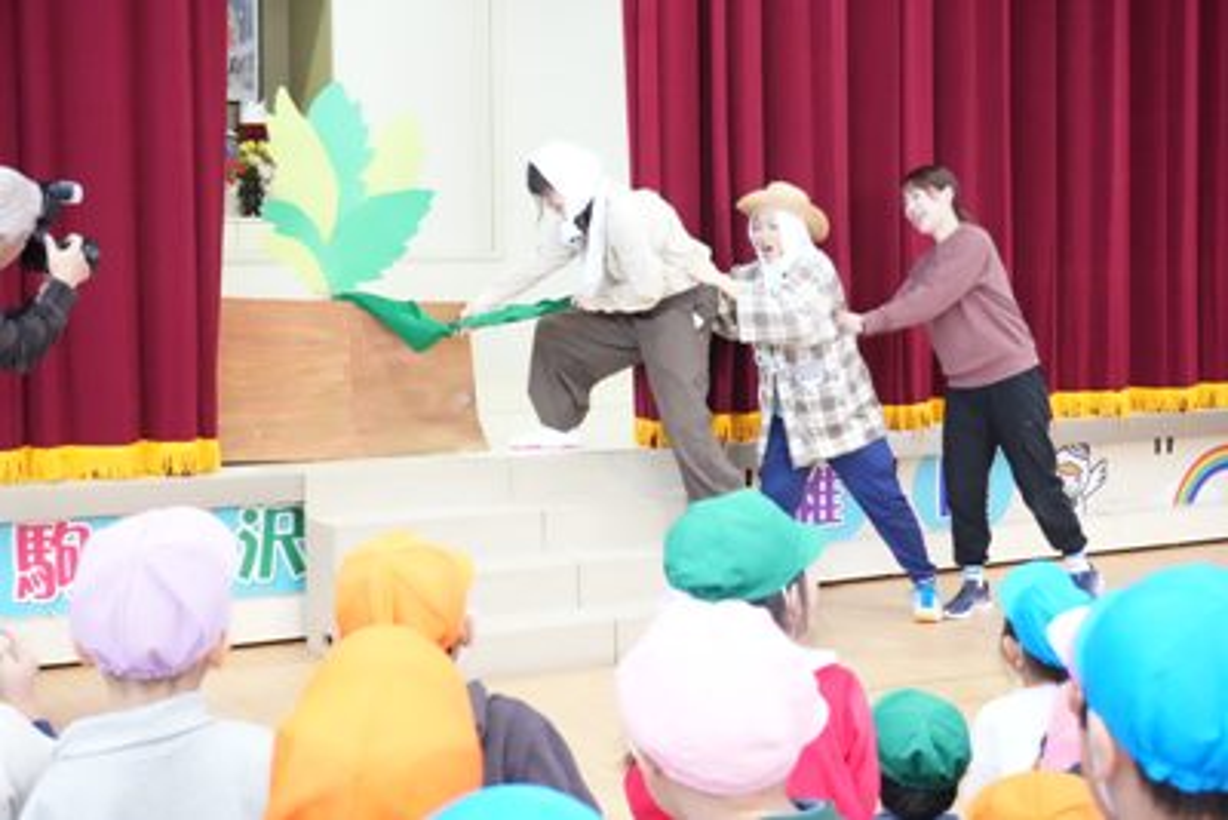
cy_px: 410
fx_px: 2047
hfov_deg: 33.4
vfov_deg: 22.6
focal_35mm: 60
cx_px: 614
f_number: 5.6
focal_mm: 40
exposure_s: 1/571
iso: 12800
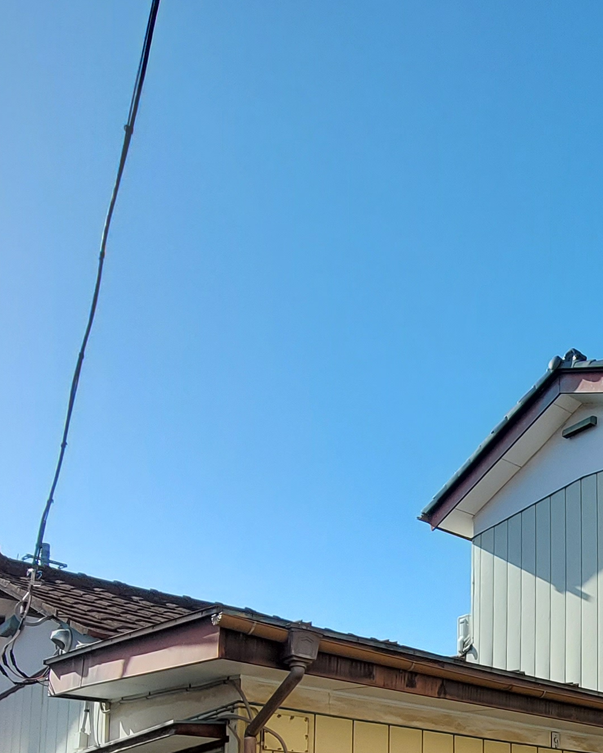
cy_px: 772
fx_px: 848
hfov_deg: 34.9
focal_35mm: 38
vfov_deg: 41.1
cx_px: 625
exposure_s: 1/920
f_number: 2.2
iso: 50
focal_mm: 1.74
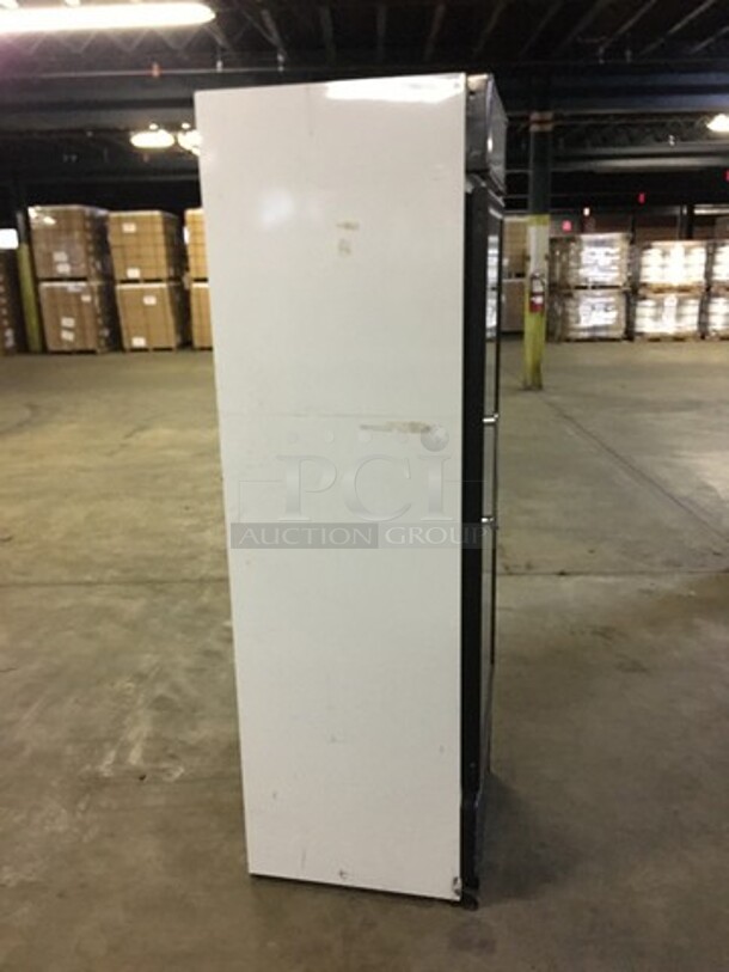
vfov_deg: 61.7
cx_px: 364
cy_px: 486
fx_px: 814
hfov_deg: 48.2
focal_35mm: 29
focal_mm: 4.15
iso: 80
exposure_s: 1/4
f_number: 2.2
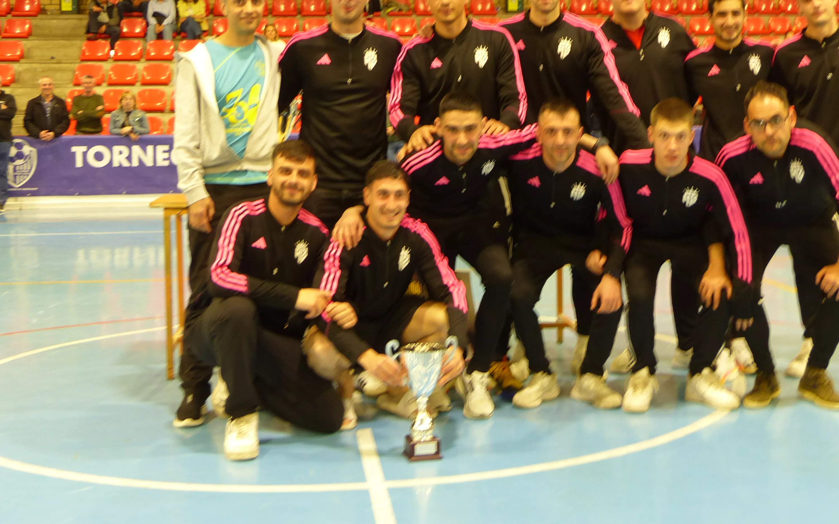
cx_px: 496
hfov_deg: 36.8
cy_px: 141
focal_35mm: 55
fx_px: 1258
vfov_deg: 23.3
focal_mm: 7
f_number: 2.8
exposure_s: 1/6
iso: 100
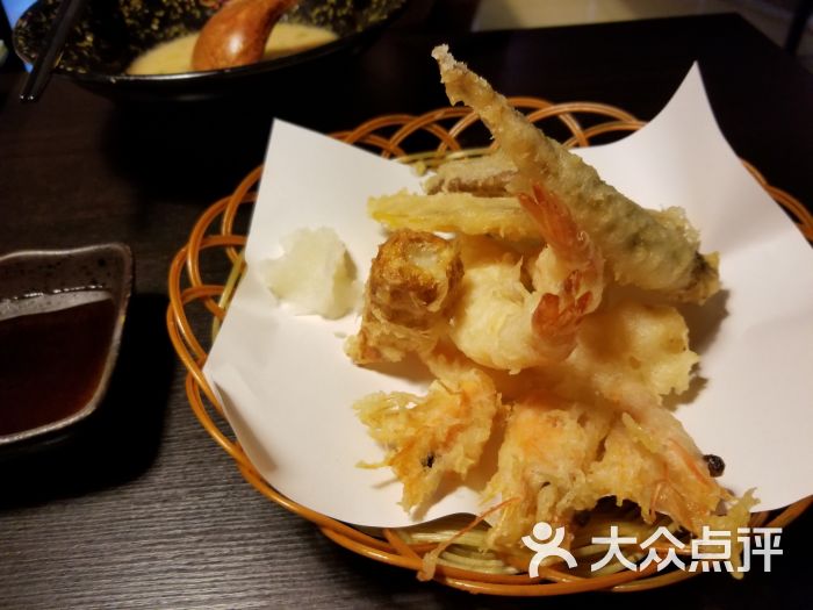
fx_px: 611
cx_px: 406
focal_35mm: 26
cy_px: 305
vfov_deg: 53.1
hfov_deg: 67.3
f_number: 1.7
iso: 200
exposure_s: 1/33
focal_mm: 4.25
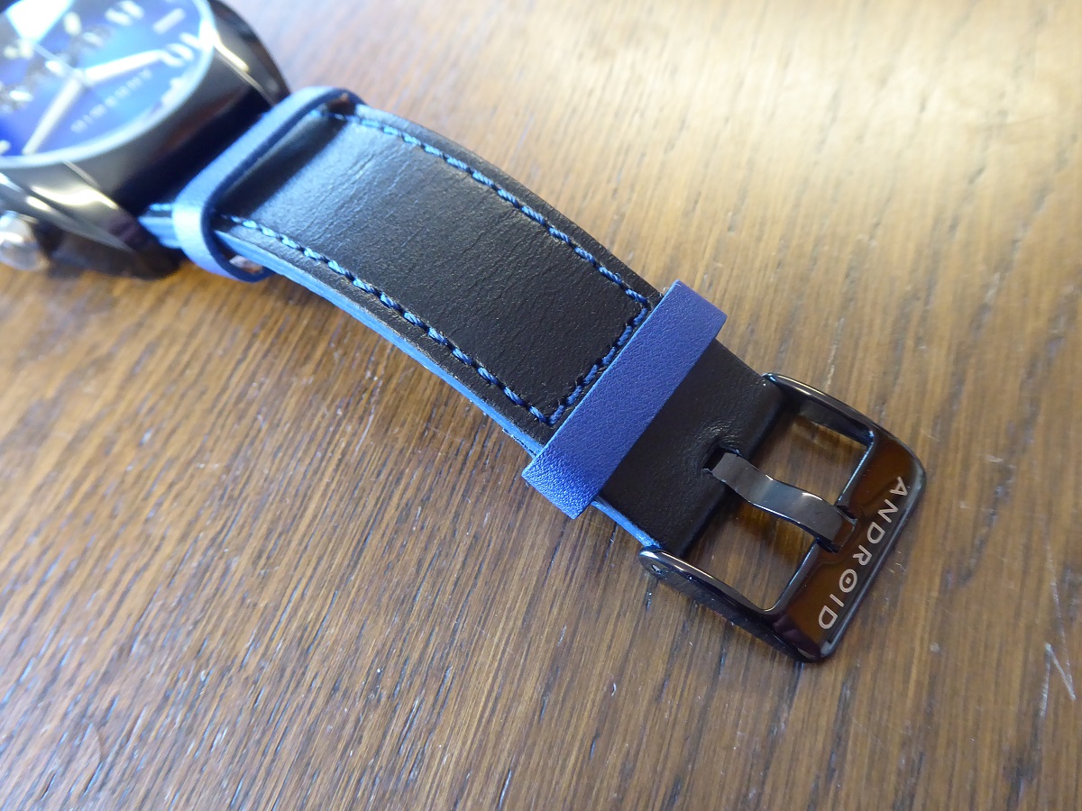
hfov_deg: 61.7
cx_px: 541
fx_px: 906
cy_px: 406
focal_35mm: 29
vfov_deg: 48.2
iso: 400
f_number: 3.5
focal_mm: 5
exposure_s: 1/15
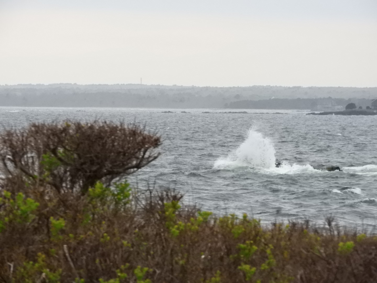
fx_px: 3594
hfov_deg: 6.0
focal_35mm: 330
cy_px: 142
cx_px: 188
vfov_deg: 4.5
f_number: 6.1
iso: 1600
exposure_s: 1/2000
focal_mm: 59.1
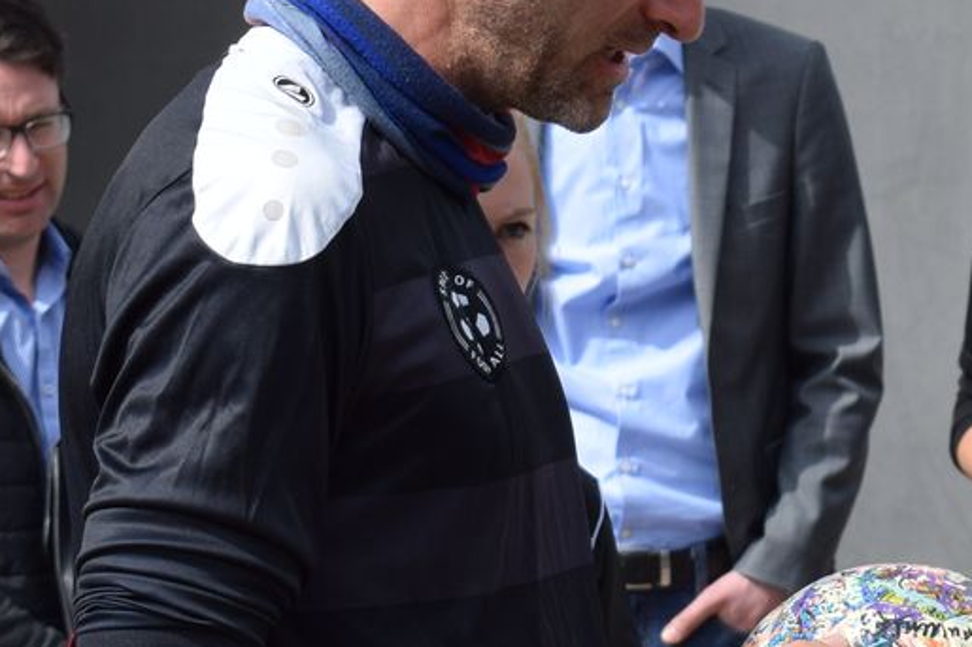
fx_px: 6924
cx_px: 827
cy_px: 396
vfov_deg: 5.4
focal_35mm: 257
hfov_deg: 8.0
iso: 200
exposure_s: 1/320
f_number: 9
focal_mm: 55
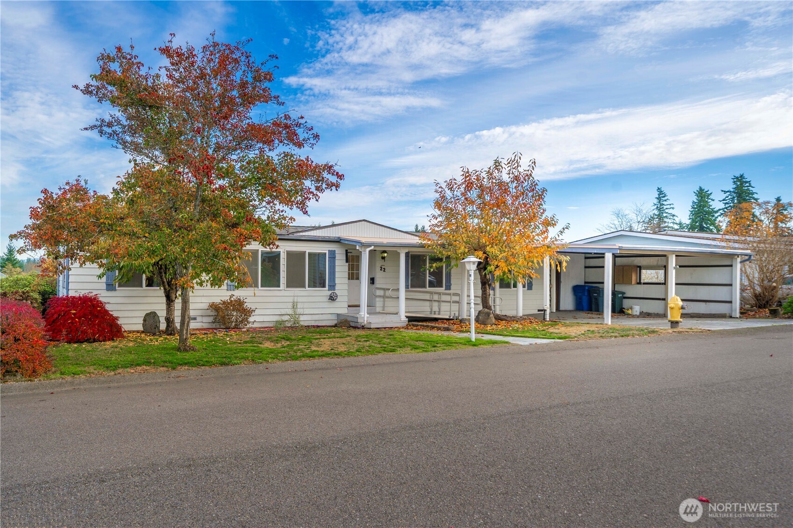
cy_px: 264
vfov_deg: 53.1
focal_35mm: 24
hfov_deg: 73.7
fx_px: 529
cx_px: 396
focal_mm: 24
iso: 100
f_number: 6.7
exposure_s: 1/125
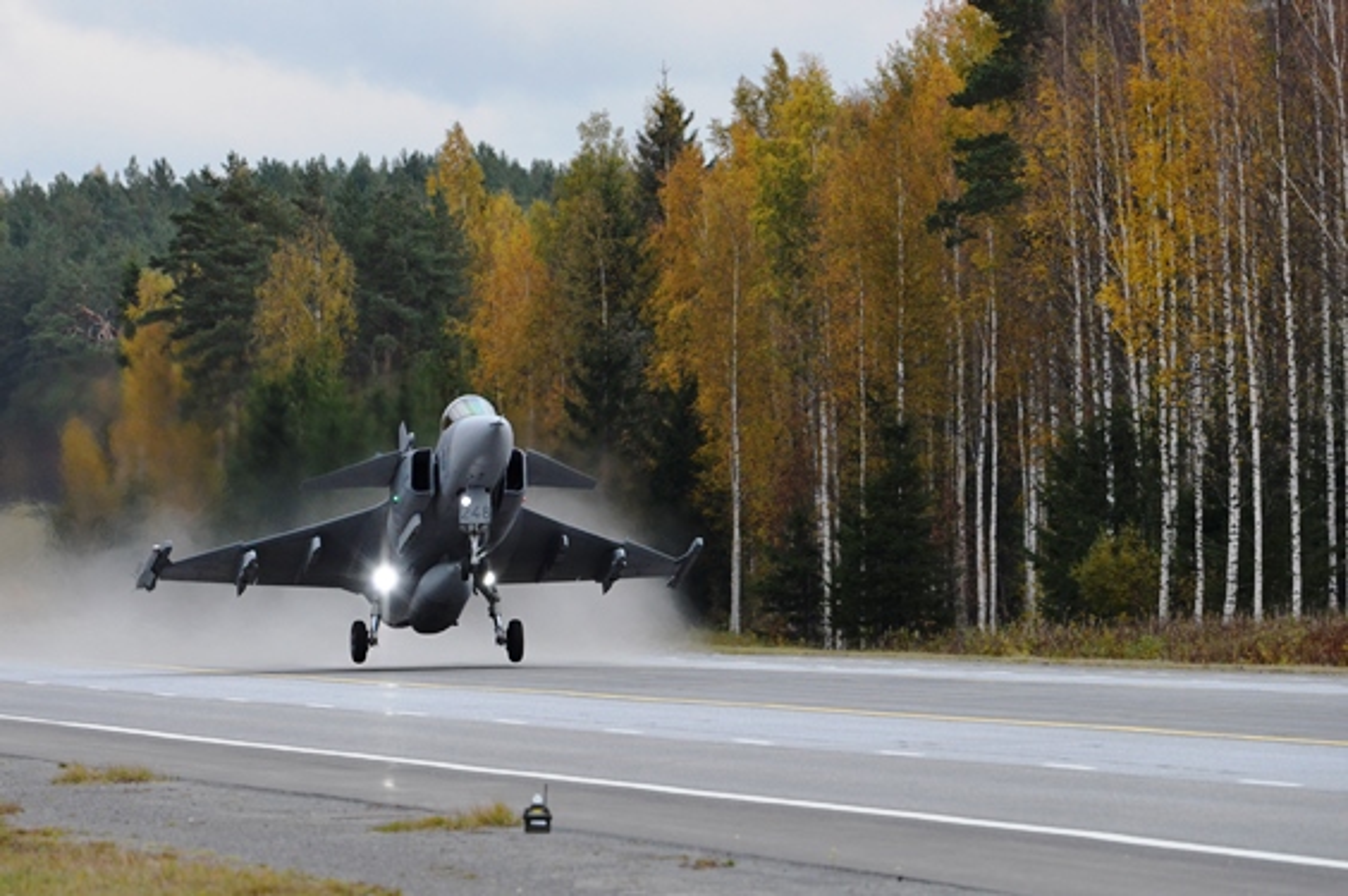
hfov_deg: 5.2
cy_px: 448
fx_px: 14964
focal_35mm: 400
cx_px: 674
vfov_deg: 3.4
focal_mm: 400
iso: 3200
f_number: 8
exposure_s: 1/3200
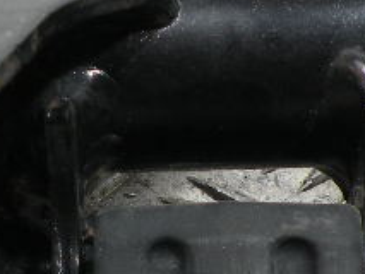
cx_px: 86
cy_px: 178
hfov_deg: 15.1
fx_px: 1372
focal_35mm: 130
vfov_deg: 11.4
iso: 111
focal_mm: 4.7
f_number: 2.8
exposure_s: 1/76.8
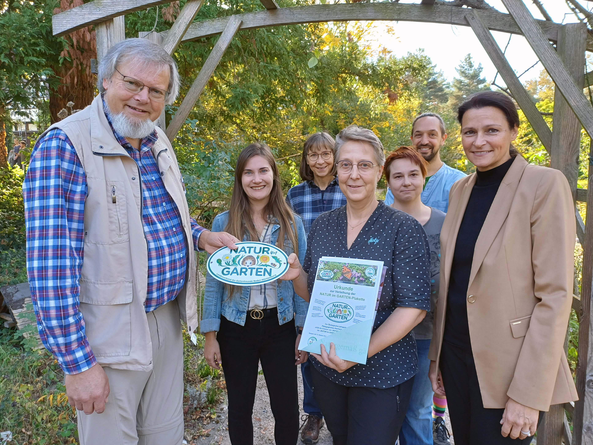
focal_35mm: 26
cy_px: 219
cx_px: 303
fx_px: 445
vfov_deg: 53.1
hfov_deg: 67.3
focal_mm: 4.65
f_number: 1.8
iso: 64
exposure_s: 1/100
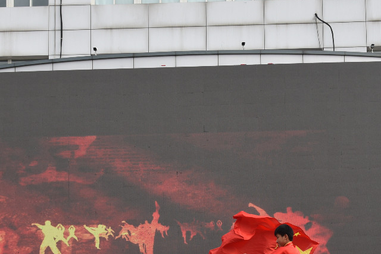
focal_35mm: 85
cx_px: 214
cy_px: 264
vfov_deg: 15.7
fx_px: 900
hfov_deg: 23.9
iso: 200
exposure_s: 1/250
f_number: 8
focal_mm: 34
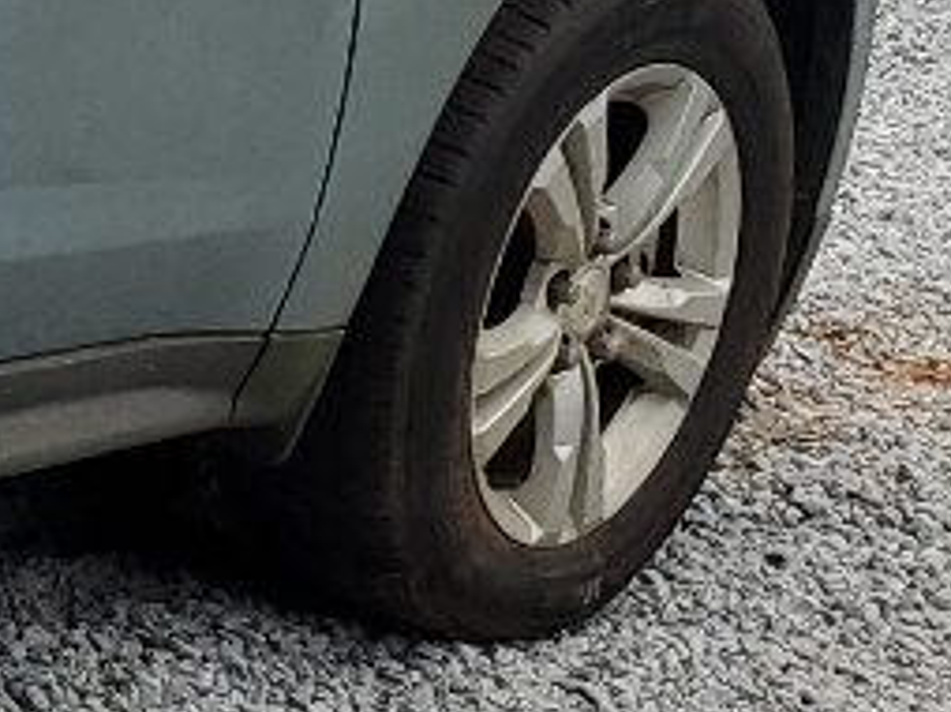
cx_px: -1606
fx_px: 4501
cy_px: -109
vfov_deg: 8.9
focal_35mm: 164
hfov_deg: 10.0
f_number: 1.5
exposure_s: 1/1250
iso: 50
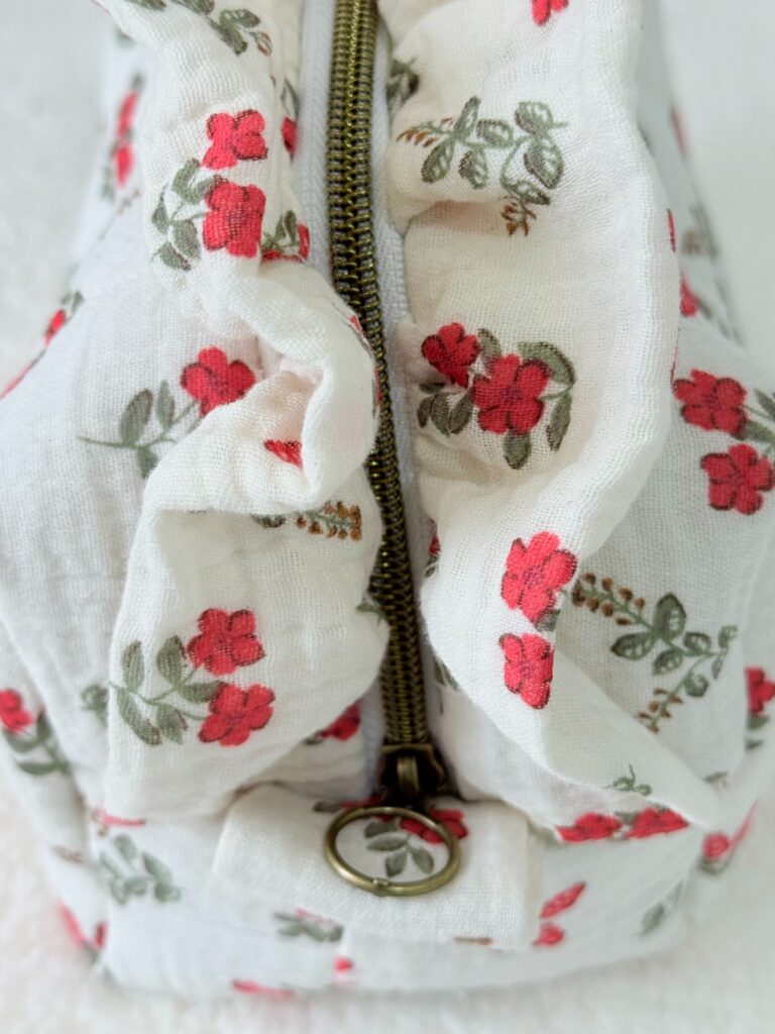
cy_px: 517
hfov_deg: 30.3
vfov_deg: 39.7
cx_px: 388
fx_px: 1433
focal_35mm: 48
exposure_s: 1/100
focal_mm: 6.76
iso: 64
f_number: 1.78
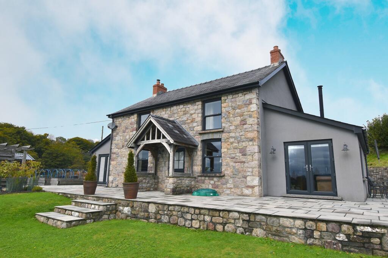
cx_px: 194
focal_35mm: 21
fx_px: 226
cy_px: 129
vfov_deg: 59.5
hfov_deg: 81.2
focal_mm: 14
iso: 100
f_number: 8
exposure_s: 1/250
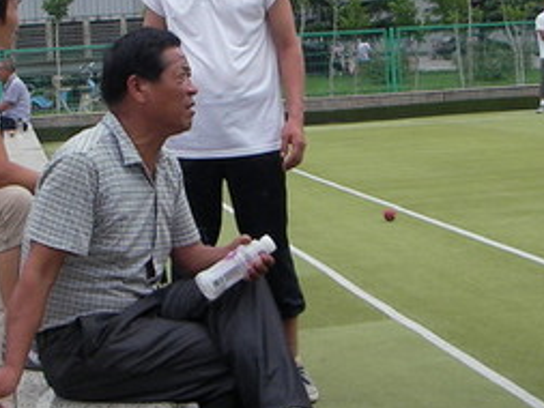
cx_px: 252
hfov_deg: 21.8
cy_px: 146
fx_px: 1415
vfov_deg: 16.4
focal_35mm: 90
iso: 50
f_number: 3.3
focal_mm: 6.3
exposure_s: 1/304
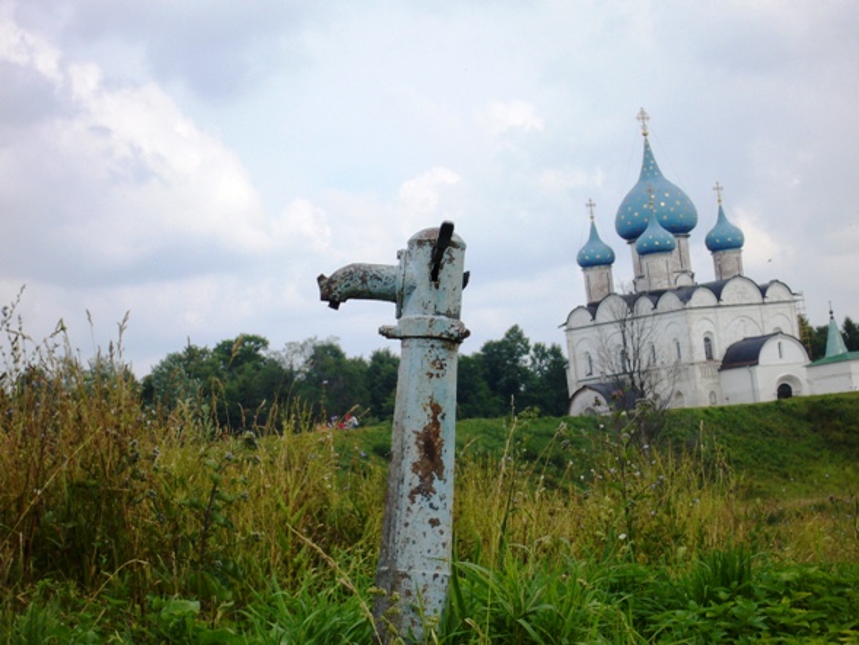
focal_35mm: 105
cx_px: 430
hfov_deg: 18.7
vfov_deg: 14.1
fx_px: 2606
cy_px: 322
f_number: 5
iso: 80
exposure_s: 1/320
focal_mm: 17.4
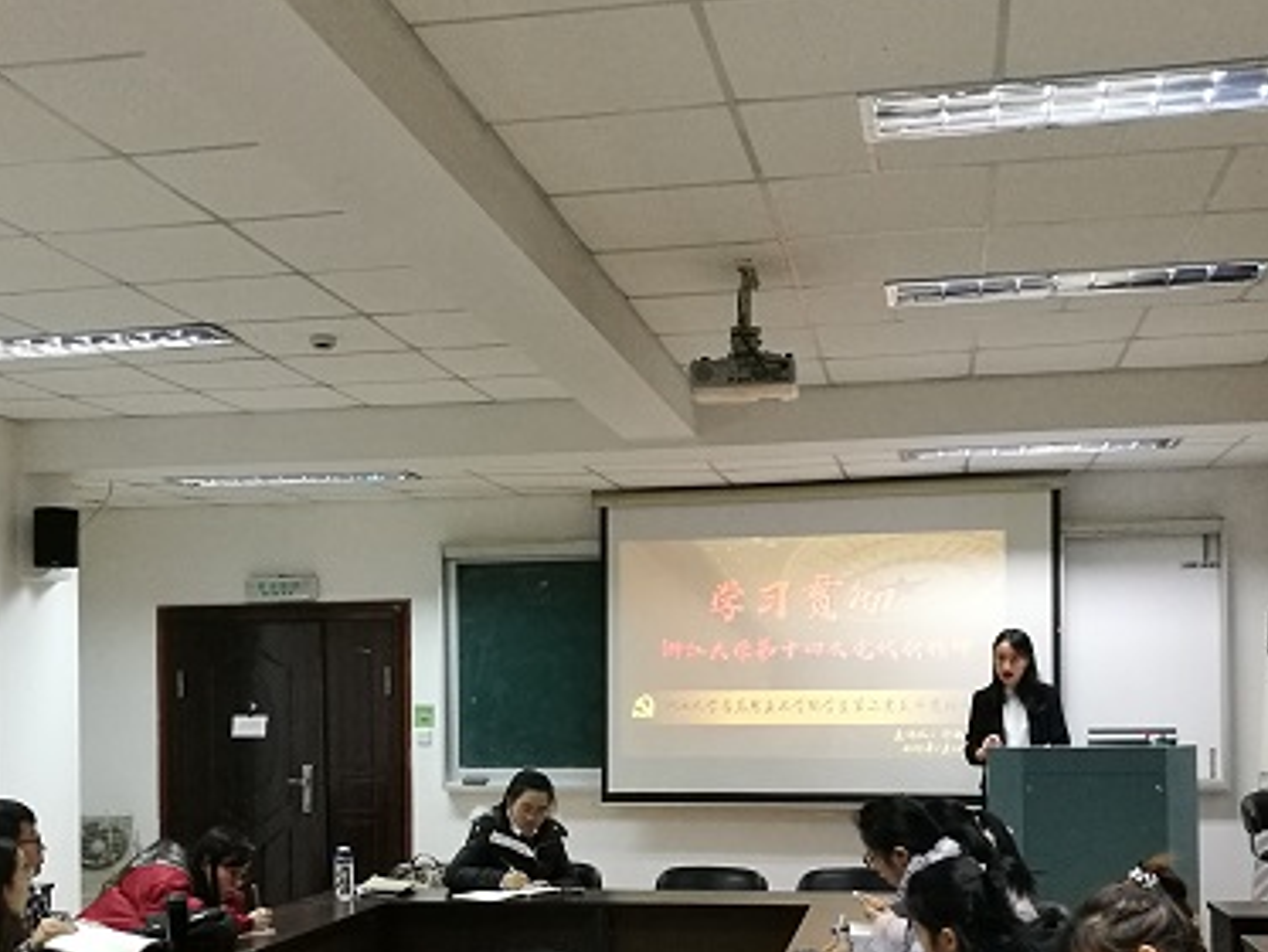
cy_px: 685
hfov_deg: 41.2
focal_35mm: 46
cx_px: 627
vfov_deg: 31.1
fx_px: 1686
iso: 400
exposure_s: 1/25
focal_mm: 4.5
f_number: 2.2
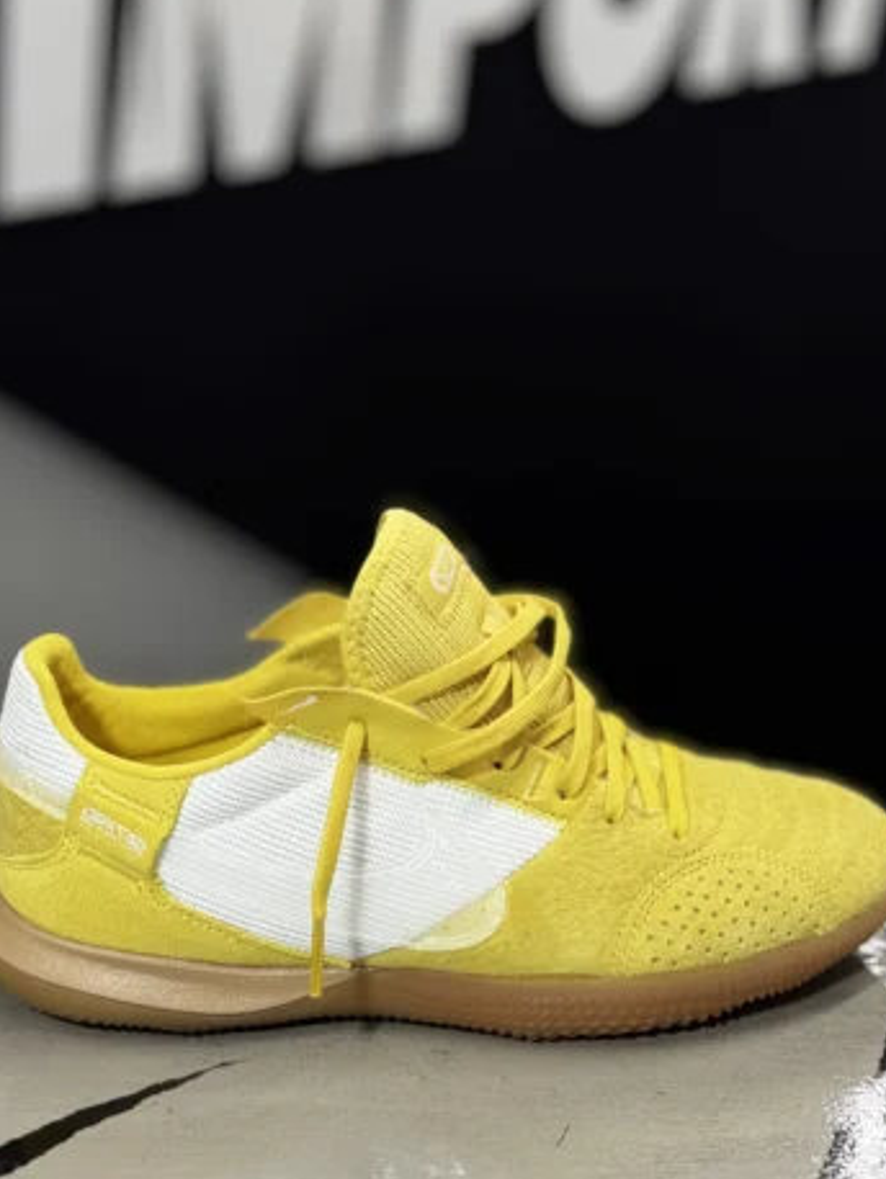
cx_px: 448
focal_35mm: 60
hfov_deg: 24.4
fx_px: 2046
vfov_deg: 32.2
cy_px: 619
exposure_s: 1/60
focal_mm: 6.76
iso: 160
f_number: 1.78
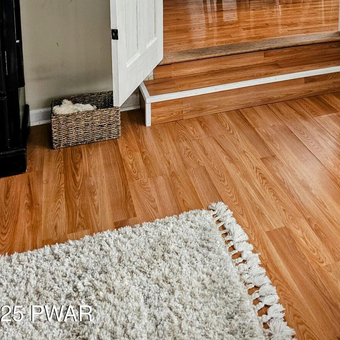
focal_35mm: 46
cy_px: -36
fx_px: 511
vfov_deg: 32.3
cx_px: 247
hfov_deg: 36.1
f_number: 1.7
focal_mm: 6.3
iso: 160
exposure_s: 1/180
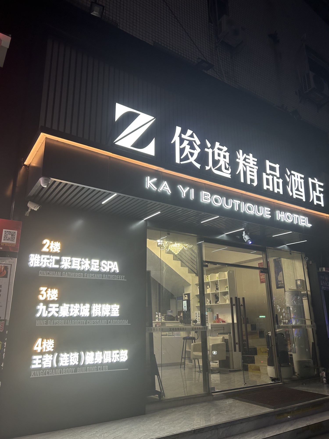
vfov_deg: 67.3
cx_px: 164
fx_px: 329
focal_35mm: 26
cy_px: 220
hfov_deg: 53.1
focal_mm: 5.7
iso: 32
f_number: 1.5
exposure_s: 1/107
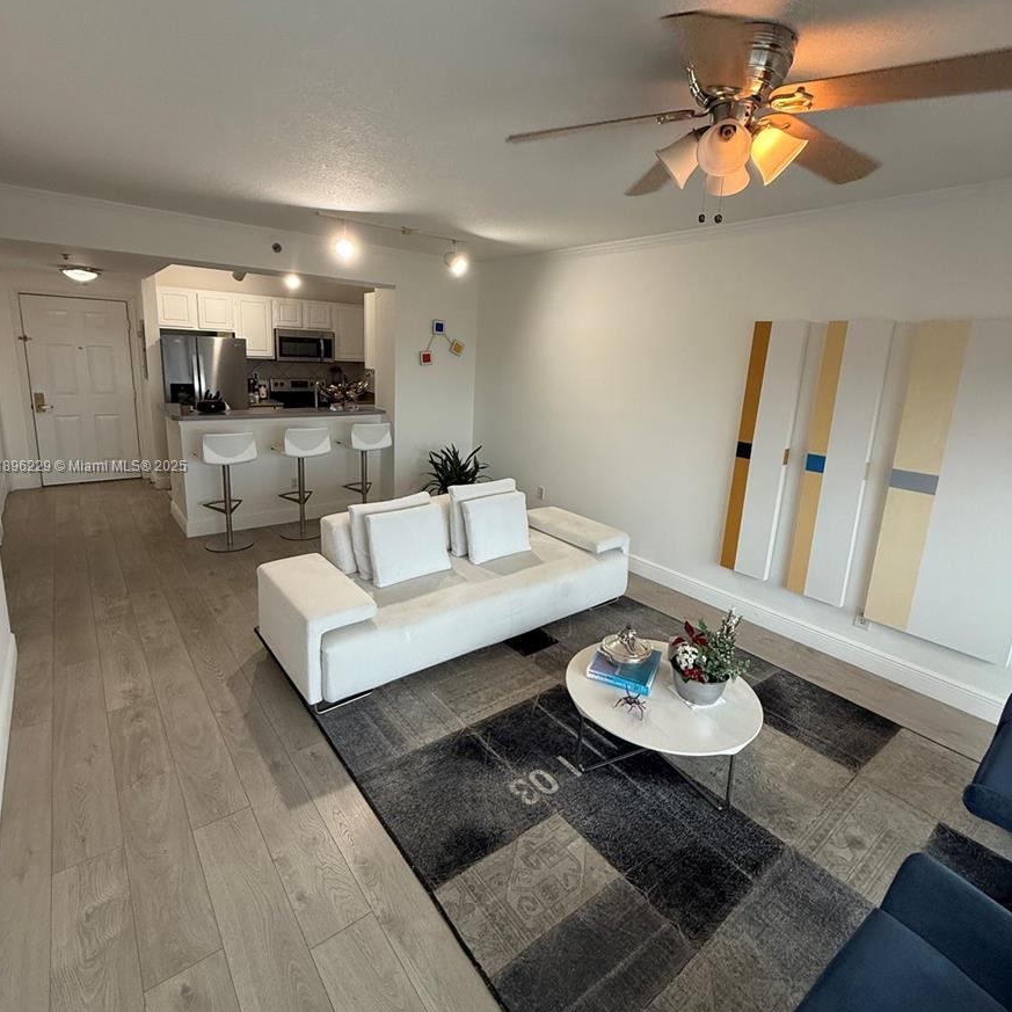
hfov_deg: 84.0
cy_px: 467
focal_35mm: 17
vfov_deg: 83.8
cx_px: 496
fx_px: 562
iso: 320
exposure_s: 1/120
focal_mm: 2.22
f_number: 2.2
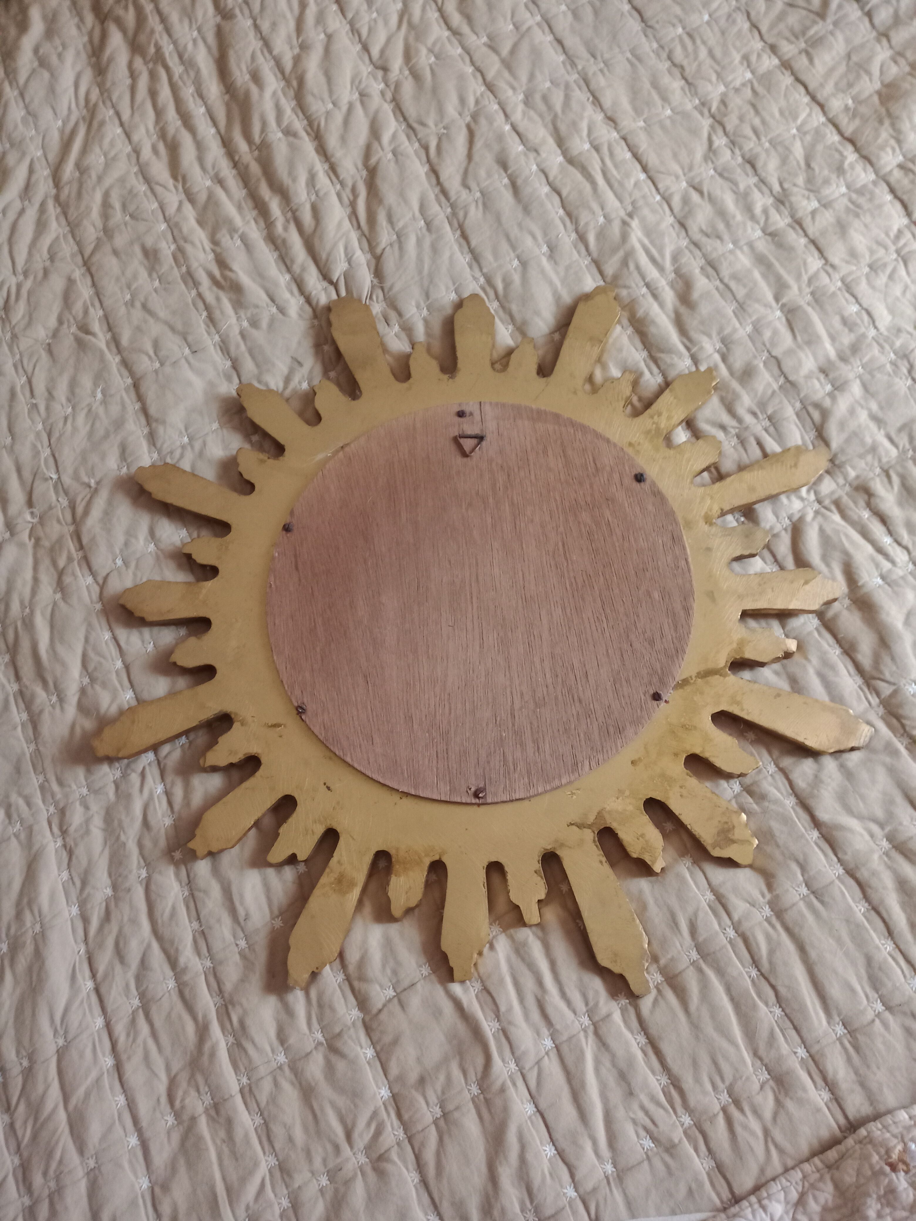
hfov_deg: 51.4
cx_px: 458
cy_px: 610
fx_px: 953
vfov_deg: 65.3
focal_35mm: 27
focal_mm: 3.54
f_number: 2
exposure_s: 1/25
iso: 759
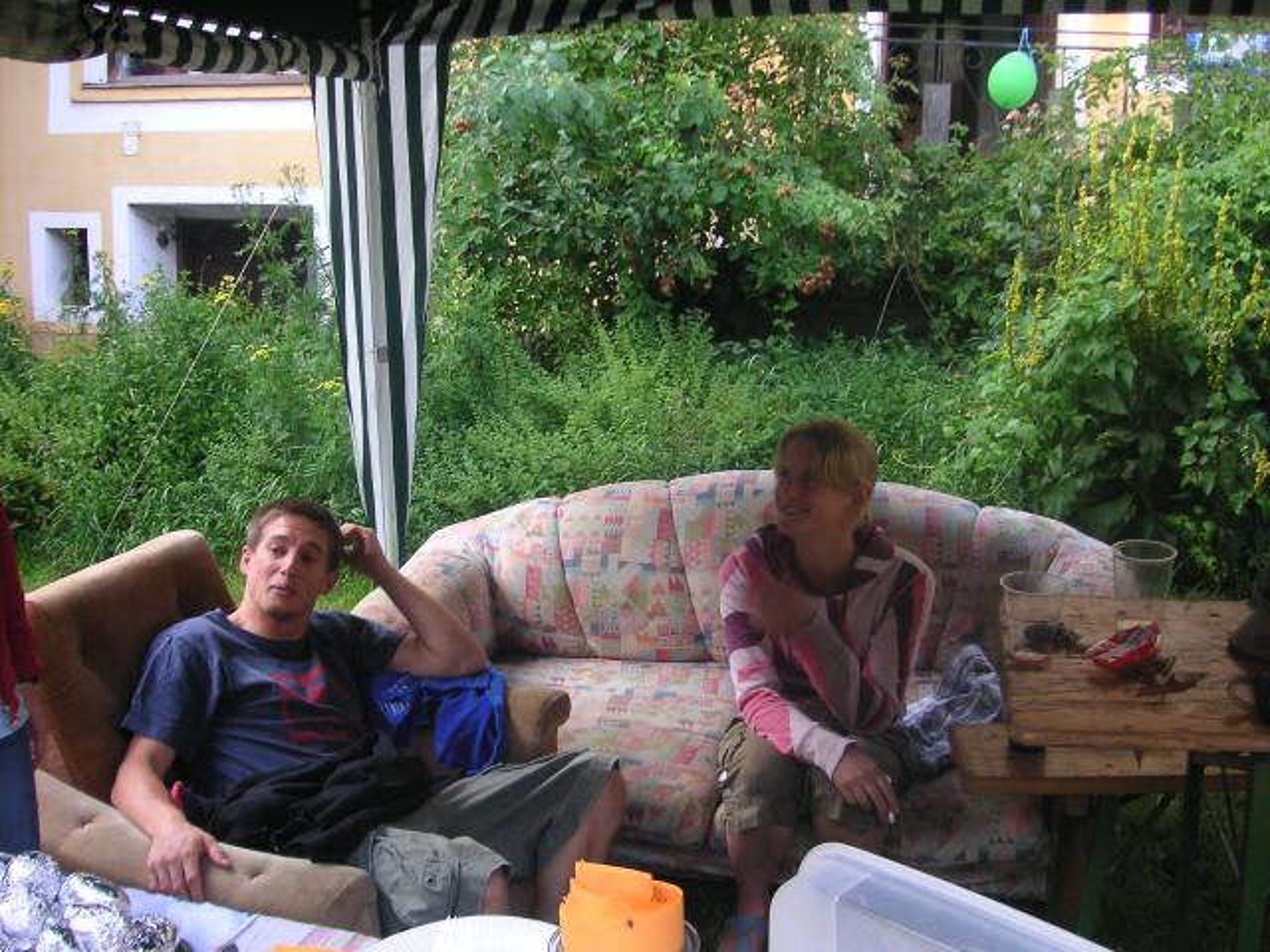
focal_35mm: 37
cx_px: 635
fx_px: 1357
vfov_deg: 38.7
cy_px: 476
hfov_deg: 50.1
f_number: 2.8
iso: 50
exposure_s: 1/45
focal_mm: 6.1
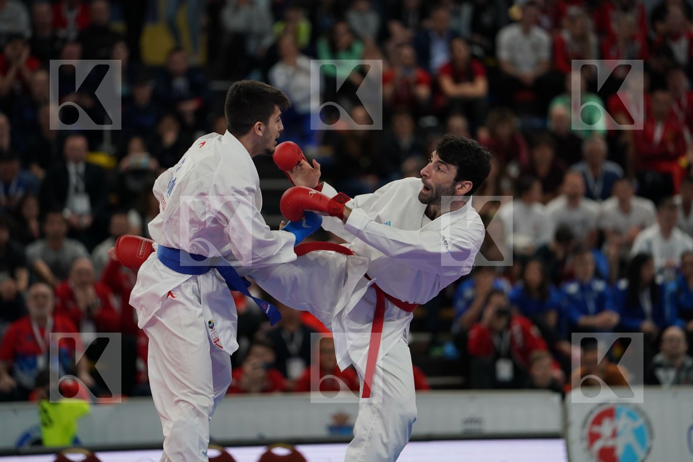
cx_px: 346
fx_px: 3850
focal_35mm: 200
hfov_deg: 10.3
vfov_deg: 6.9
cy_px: 231
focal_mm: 200
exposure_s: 1/1000
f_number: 2.8
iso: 1600
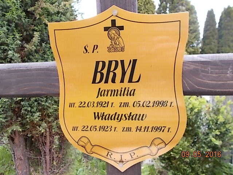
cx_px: 116
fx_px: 175
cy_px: 88
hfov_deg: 67.3
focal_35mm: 26
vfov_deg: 53.1
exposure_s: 1/80
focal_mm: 4.6
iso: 80
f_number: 3.2
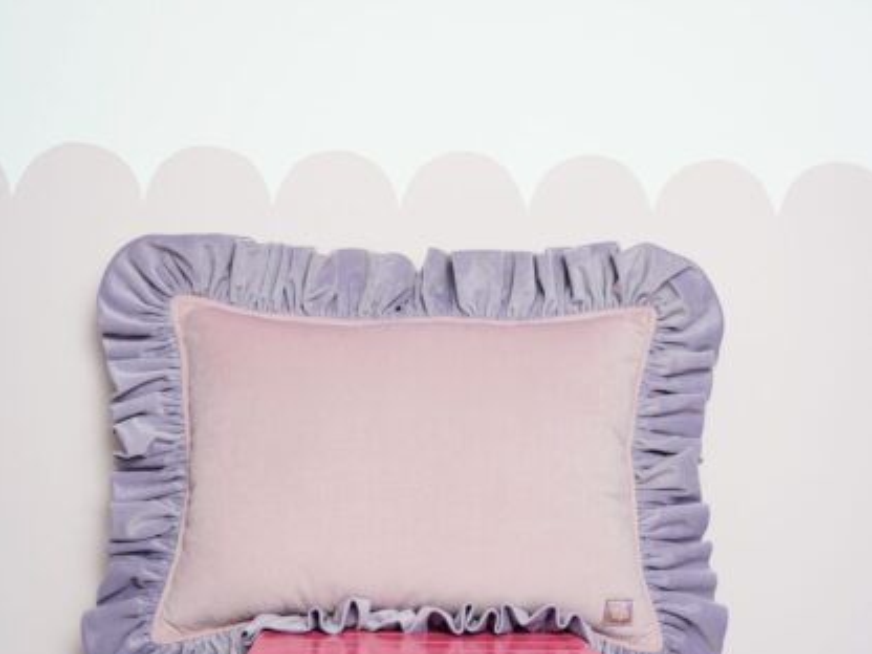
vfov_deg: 28.5
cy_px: 407
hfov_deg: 37.5
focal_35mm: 51
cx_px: 436
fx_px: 1285
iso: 1000
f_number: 4
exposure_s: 1/30
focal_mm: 35
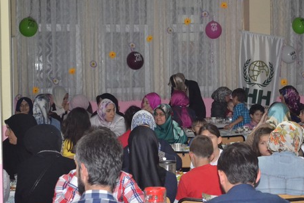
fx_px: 937
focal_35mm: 111
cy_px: 125
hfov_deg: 18.3
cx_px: 216
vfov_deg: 12.3
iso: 3200
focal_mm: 50
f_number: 5.6
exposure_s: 1/60
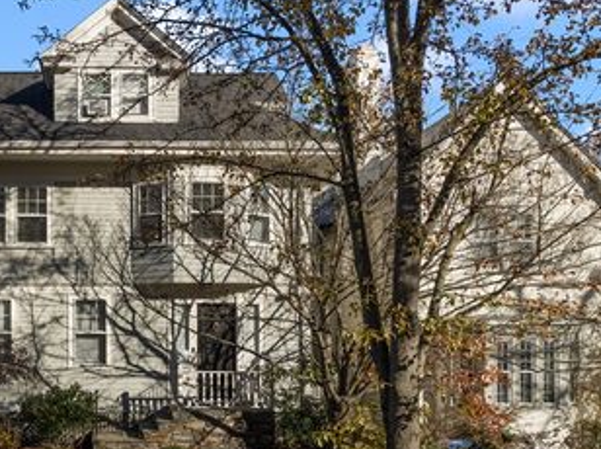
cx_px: 125
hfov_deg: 45.6
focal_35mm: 39
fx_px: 676
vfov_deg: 35.8
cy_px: 344
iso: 100
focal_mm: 12.29
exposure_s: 1/320
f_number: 5.6
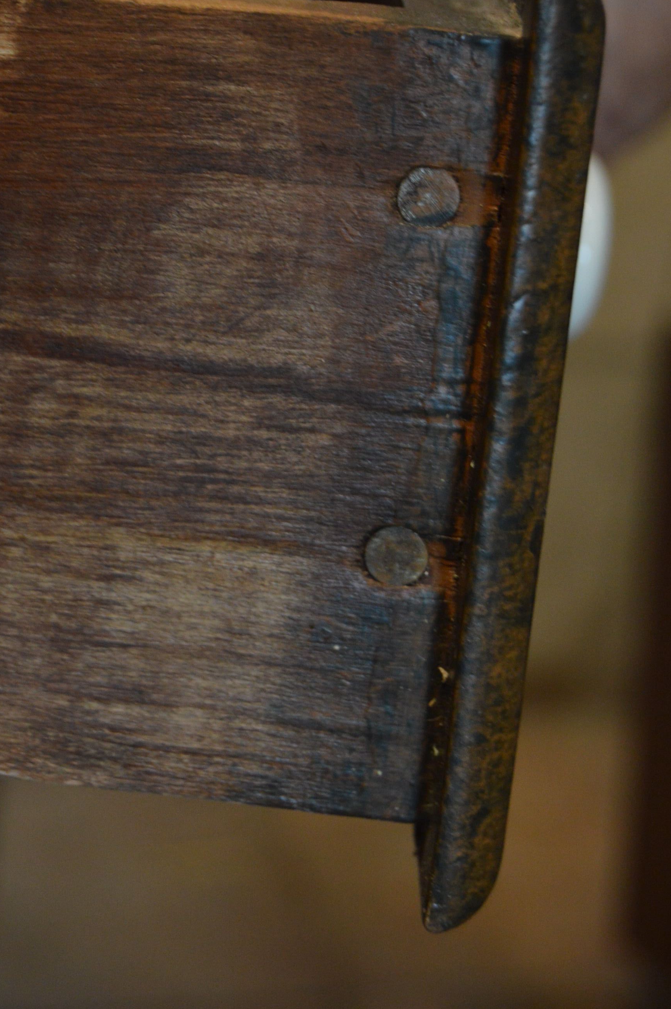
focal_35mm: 96
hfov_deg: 14.3
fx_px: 2677
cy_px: 471
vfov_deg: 21.3
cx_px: 294
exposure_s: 1/50
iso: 1600
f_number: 6.3
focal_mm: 55
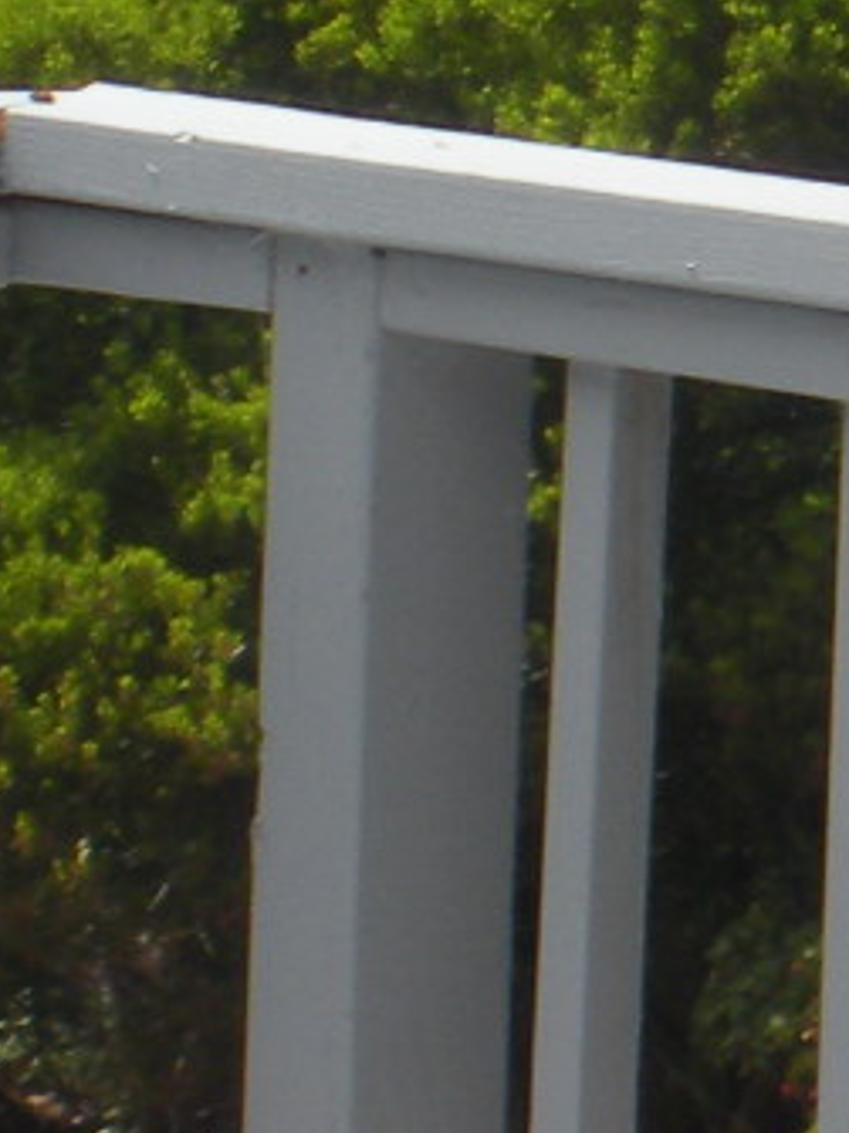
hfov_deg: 3.0
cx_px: 2767
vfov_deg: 4.2
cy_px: 879
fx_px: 15609
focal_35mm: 477
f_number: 4.8
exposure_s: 1/390
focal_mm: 14.2
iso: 64
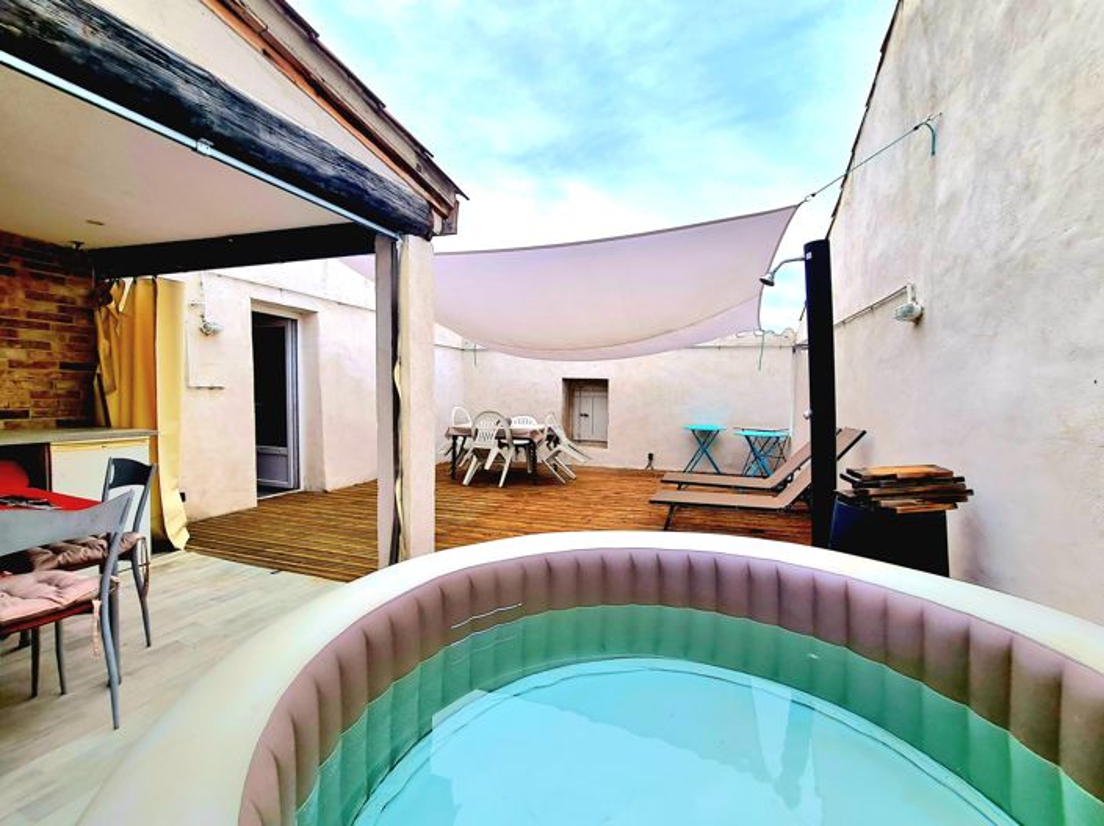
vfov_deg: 89.9
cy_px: 413
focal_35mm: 13
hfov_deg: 106.2
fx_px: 414
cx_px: 552
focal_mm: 2.2
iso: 50
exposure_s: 1/1429
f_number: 2.2
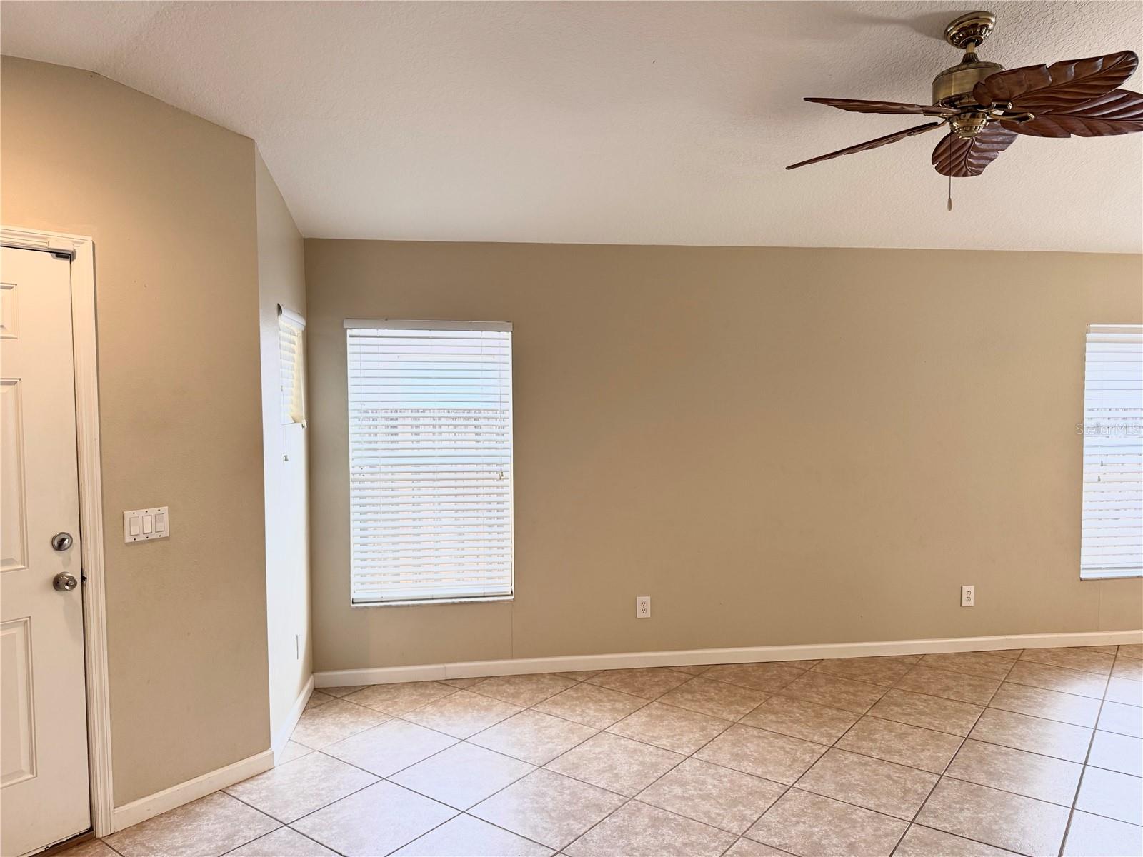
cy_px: 428
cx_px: 572
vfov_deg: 56.8
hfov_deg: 71.6
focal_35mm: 24
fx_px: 792
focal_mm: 6.76
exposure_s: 1/120
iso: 160
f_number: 1.78
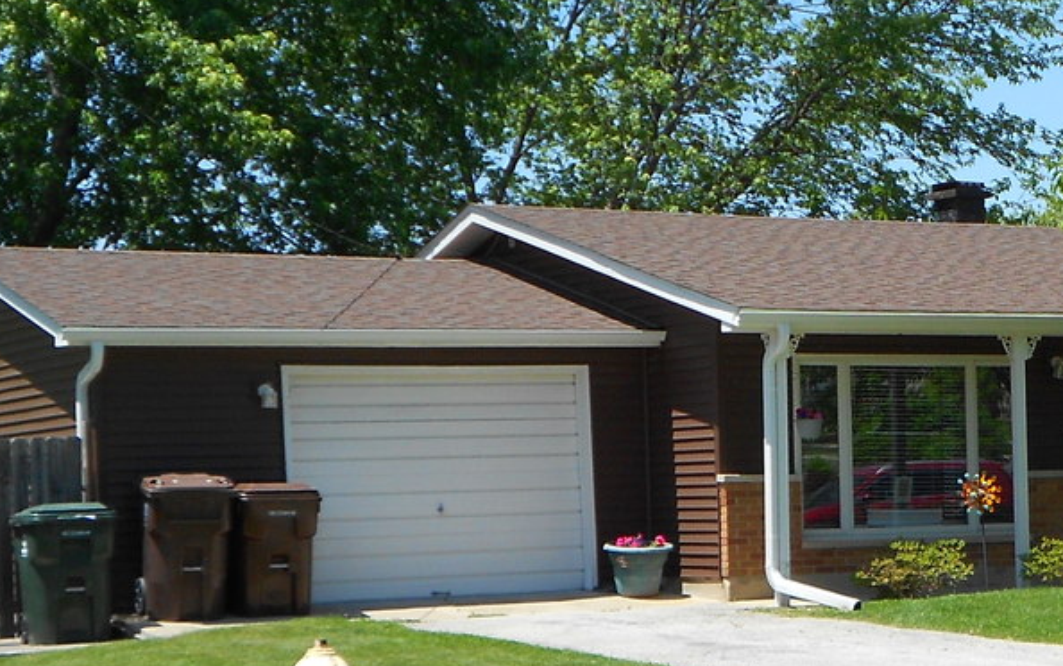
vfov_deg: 13.7
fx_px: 2754
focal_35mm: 95
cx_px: 945
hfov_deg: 21.4
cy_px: 568
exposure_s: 1/500
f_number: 3.9
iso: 80
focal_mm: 6.7
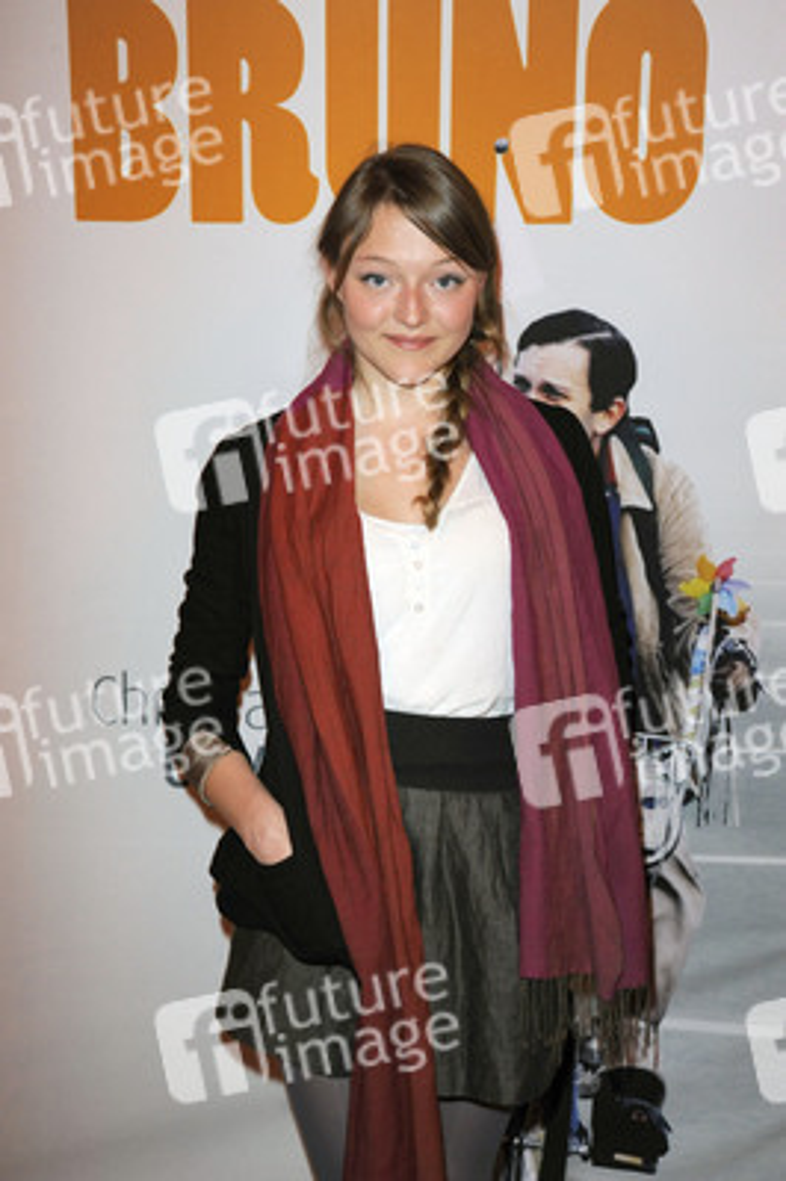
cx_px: 393
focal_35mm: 65
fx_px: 2132
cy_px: 590
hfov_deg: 20.9
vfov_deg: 31.0
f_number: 5.6
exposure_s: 1/50
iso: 2000
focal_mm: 65
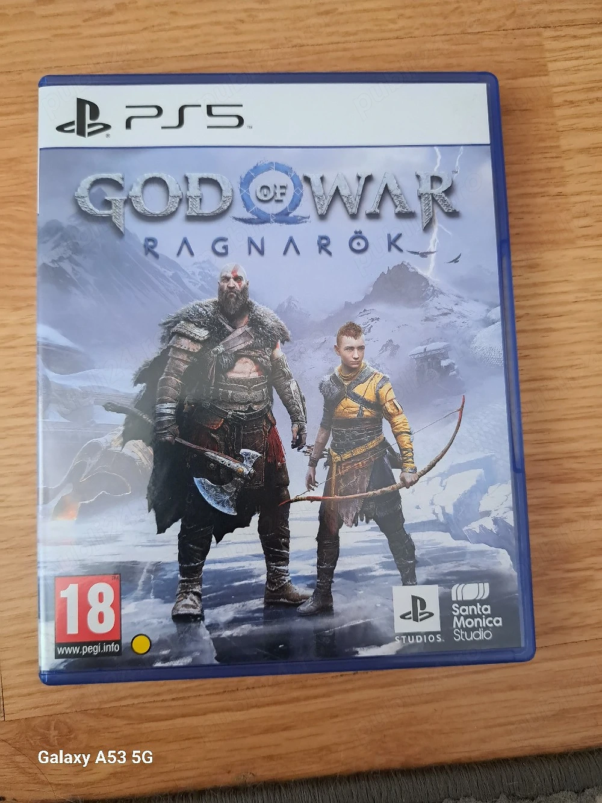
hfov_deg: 56.8
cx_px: 301
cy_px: 402
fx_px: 556
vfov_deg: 71.6
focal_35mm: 24
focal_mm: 5.23
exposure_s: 1/25
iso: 400
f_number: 1.8
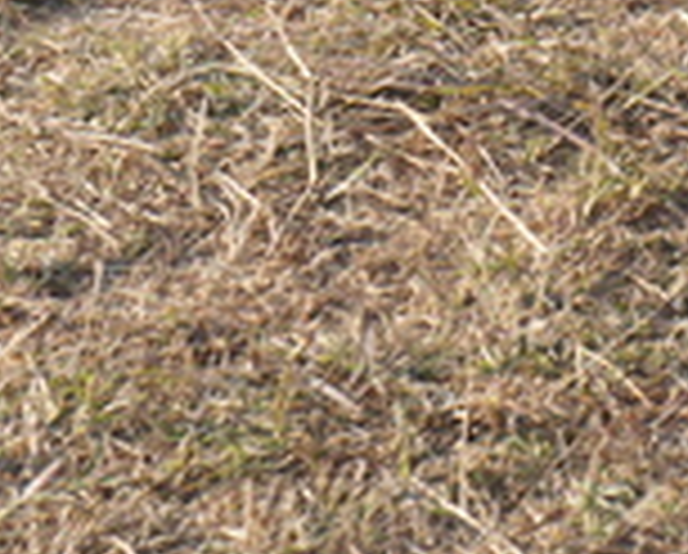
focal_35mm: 364
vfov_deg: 4.2
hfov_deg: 5.2
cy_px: -396
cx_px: 1232
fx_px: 7430
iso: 200
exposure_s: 1/320
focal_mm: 55
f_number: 7.1
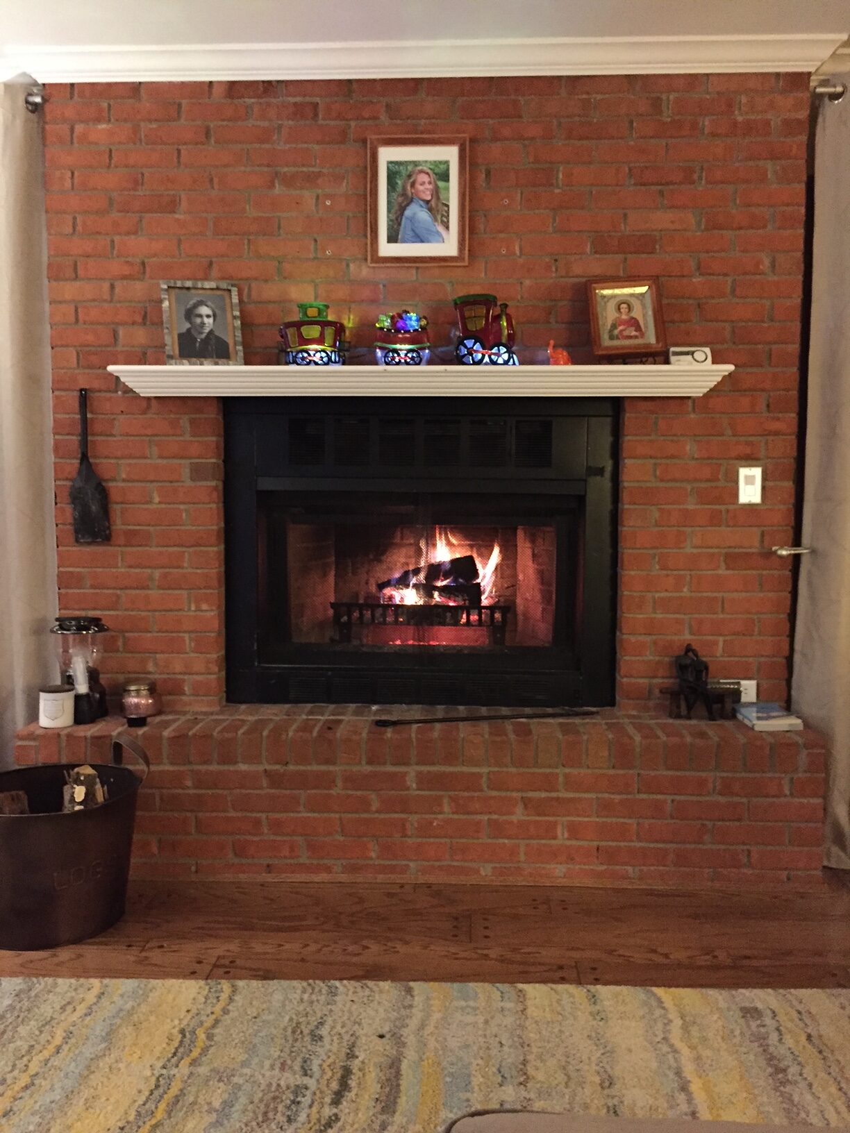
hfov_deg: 48.2
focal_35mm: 29
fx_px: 949
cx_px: 425
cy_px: 566
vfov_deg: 61.7
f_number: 2.2
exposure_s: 1/15
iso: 640
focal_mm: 4.15
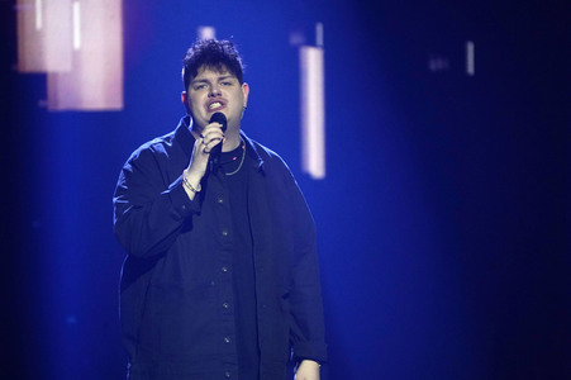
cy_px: 190
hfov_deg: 3.4
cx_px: 286
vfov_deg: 2.3
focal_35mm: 600
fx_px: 9509
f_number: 6.3
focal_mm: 600
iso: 6400
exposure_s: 1/160
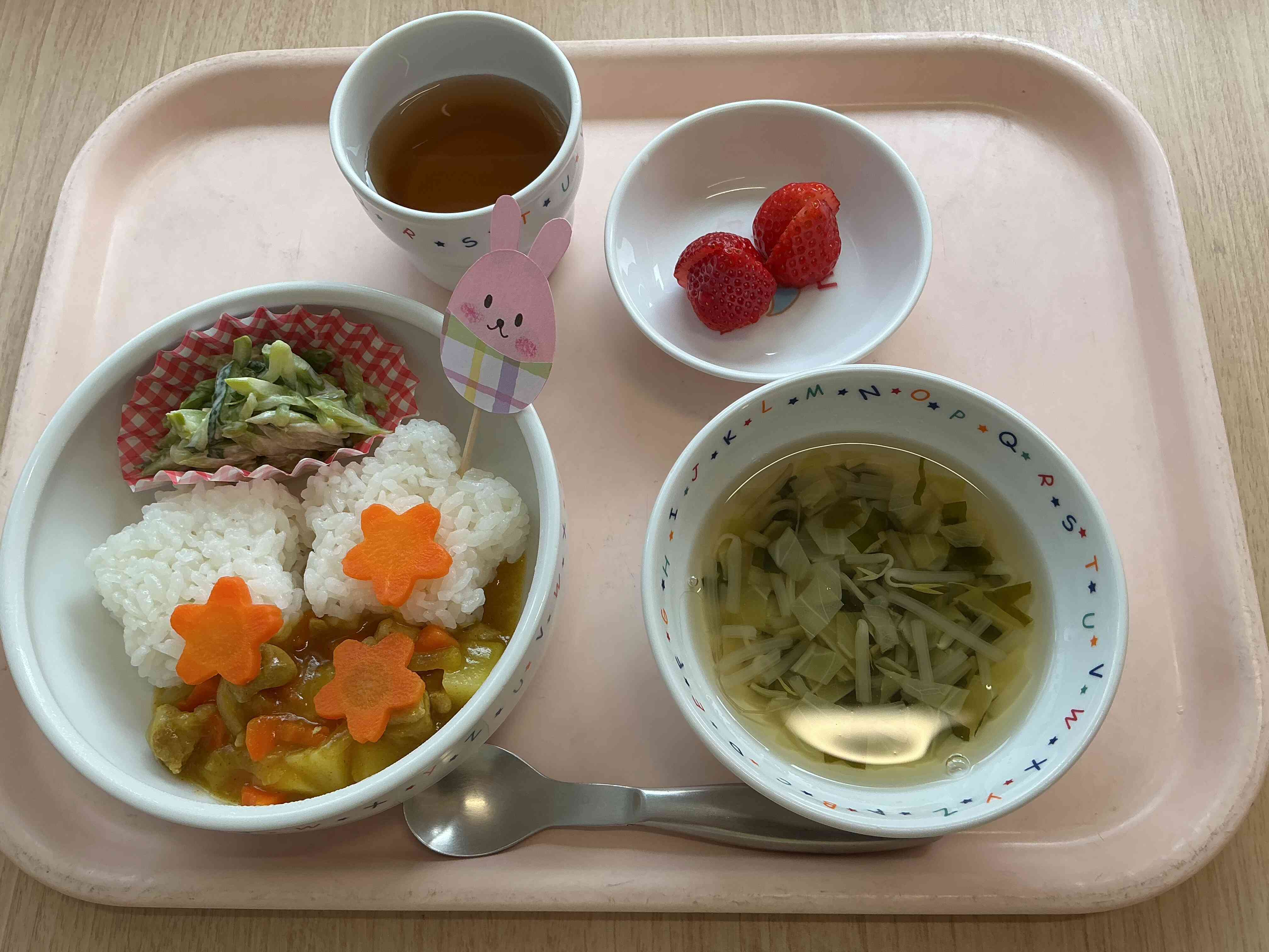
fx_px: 1063
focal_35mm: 29
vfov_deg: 48.2
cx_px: 634
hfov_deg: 61.7
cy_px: 476
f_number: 1.8
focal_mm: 3
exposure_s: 1/130
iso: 16
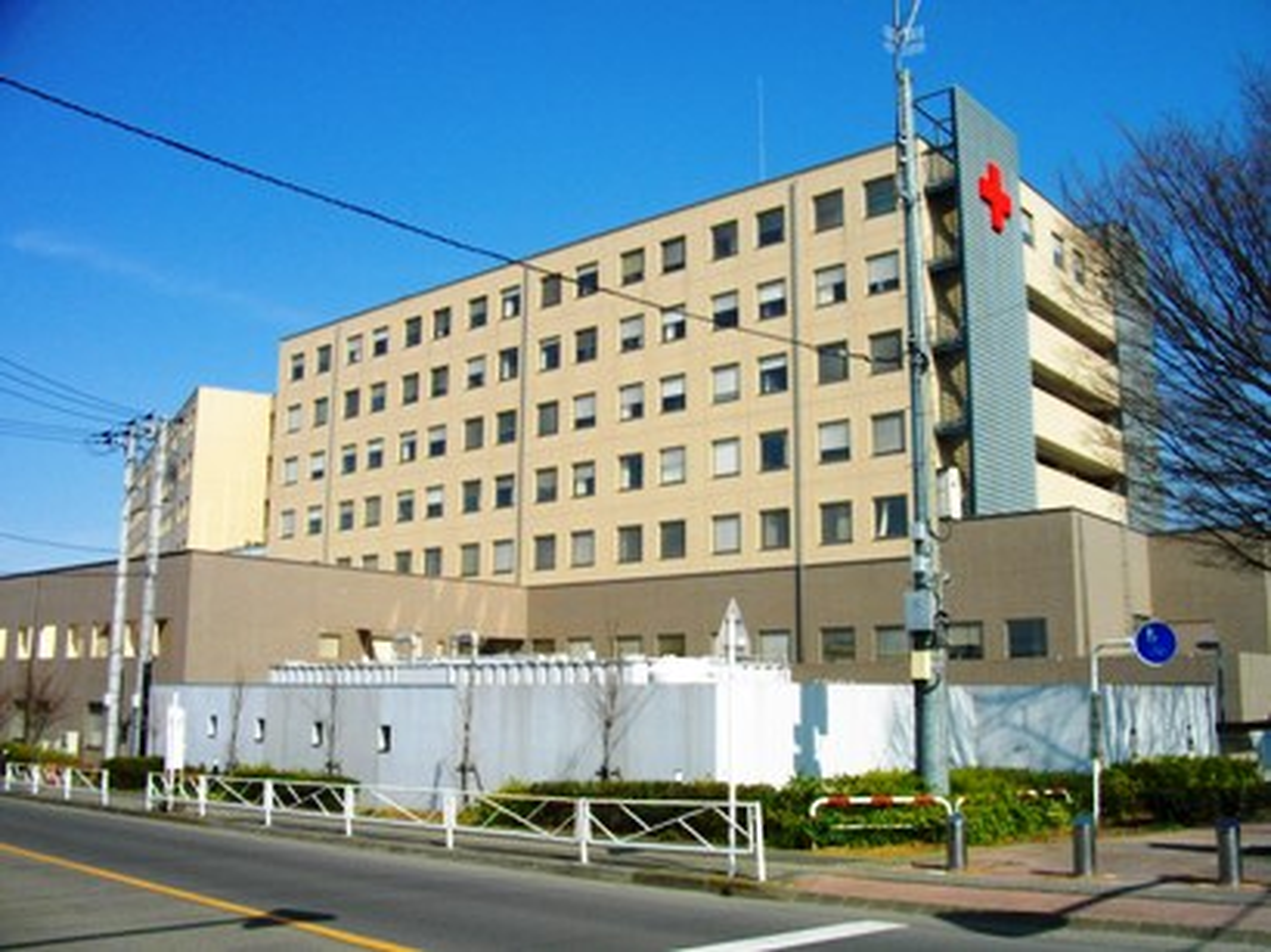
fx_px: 1174
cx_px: 636
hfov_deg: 56.8
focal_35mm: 32
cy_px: 476
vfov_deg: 44.1
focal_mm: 5.7
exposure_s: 1/500
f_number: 5.5
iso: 100
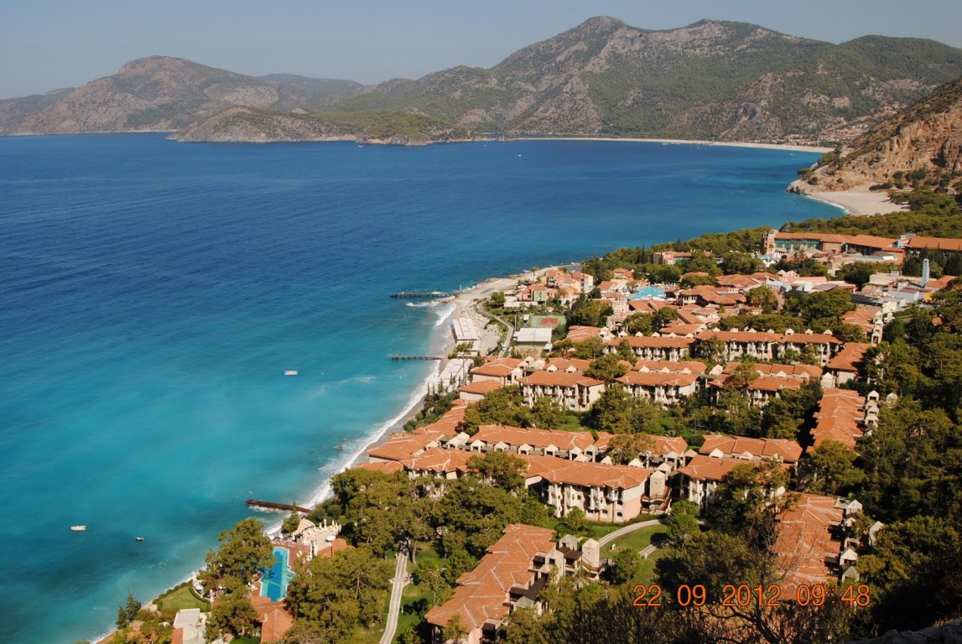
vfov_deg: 37.0
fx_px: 963
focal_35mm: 36
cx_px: 481
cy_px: 322
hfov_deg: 53.1
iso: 100
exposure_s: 1/250
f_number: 8
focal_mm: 24
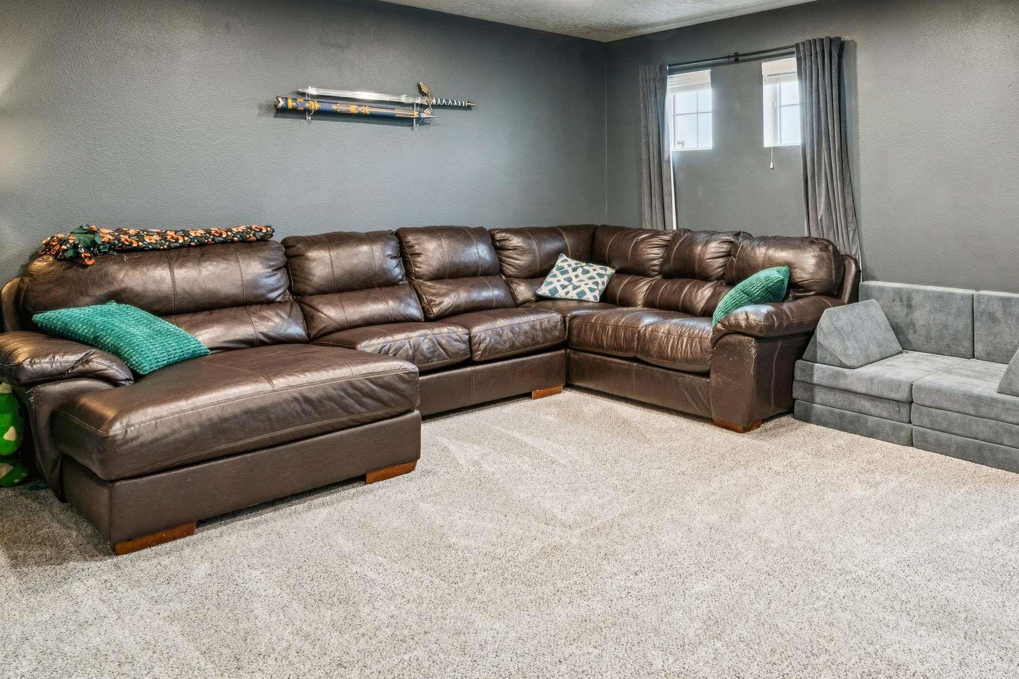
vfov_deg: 46.7
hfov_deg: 63.1
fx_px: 765
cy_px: 198
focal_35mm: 27
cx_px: 773
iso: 400
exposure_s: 1/3.33
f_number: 13
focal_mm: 15.6
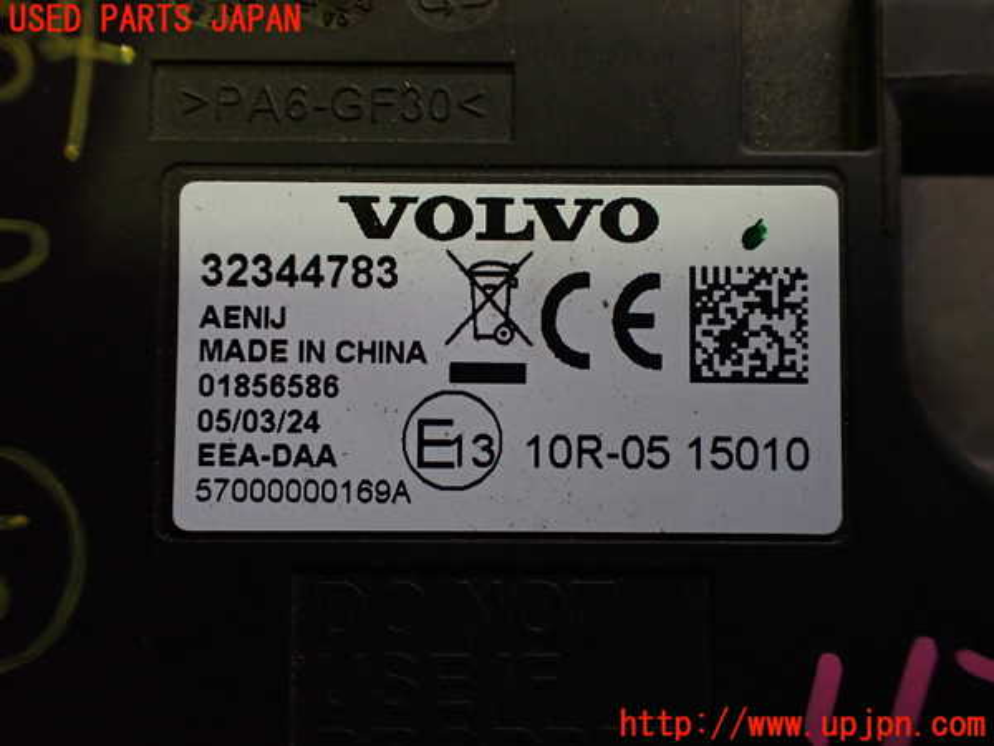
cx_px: 497
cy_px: 373
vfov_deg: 46.8
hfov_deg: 60.0
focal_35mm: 30
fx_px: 861
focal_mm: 5.4
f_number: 2.3
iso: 400
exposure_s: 1/125
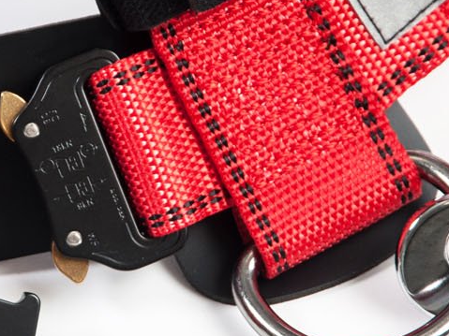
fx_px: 4707
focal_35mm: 363
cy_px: 151
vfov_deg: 4.1
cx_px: 70
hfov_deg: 5.5
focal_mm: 102
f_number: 7.1
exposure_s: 1/100
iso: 200
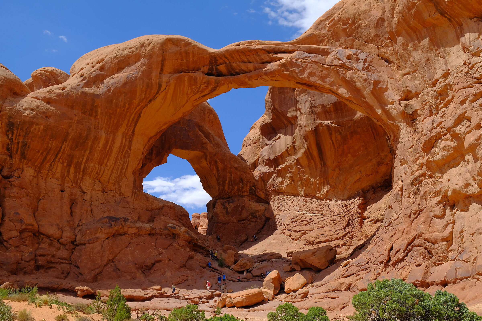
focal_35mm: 36
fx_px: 482
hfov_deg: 53.1
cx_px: 241
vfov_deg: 36.9
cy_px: 160
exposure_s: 1/900
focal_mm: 24.3
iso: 200
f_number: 5.6
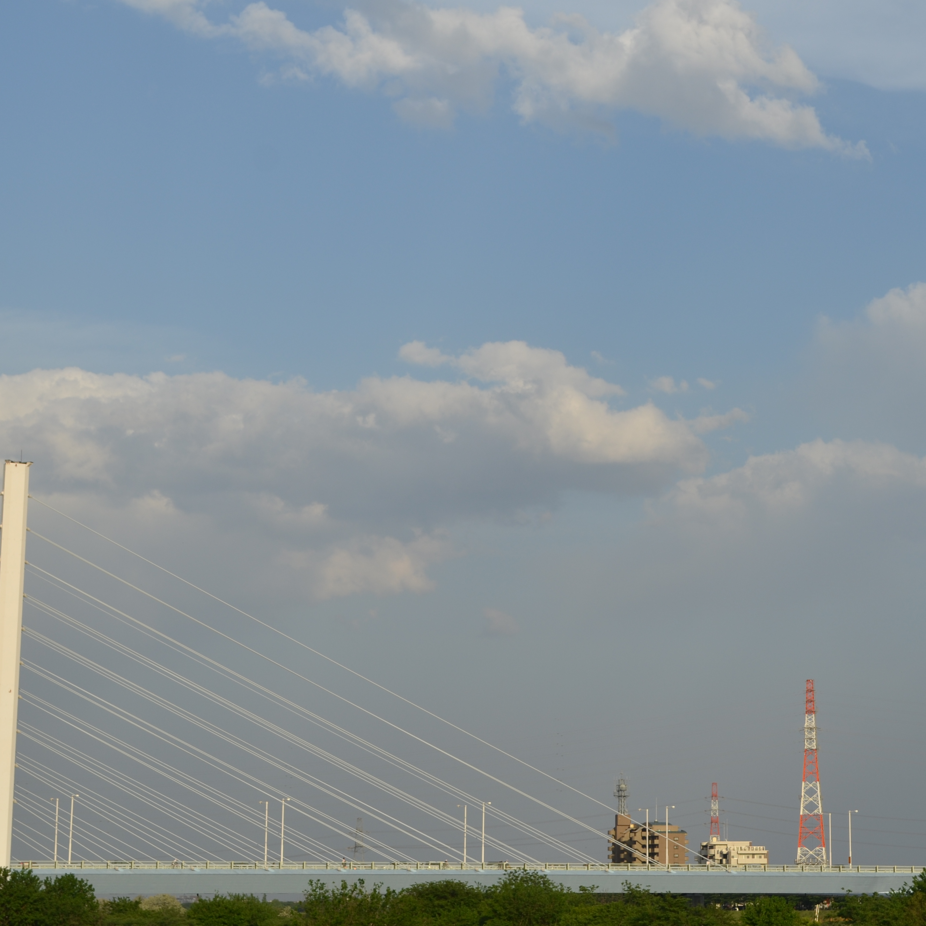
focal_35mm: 83
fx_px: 2506
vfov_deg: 20.9
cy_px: 372
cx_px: 693
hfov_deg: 20.8
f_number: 8
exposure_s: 1/250
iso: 100
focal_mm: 35
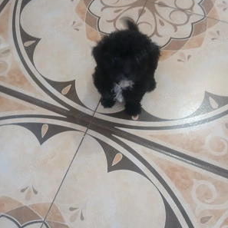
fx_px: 231
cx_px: 114
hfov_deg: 52.5
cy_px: 111
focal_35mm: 31
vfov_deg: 52.5
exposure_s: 1/25.1
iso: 250
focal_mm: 3.98
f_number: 1.8
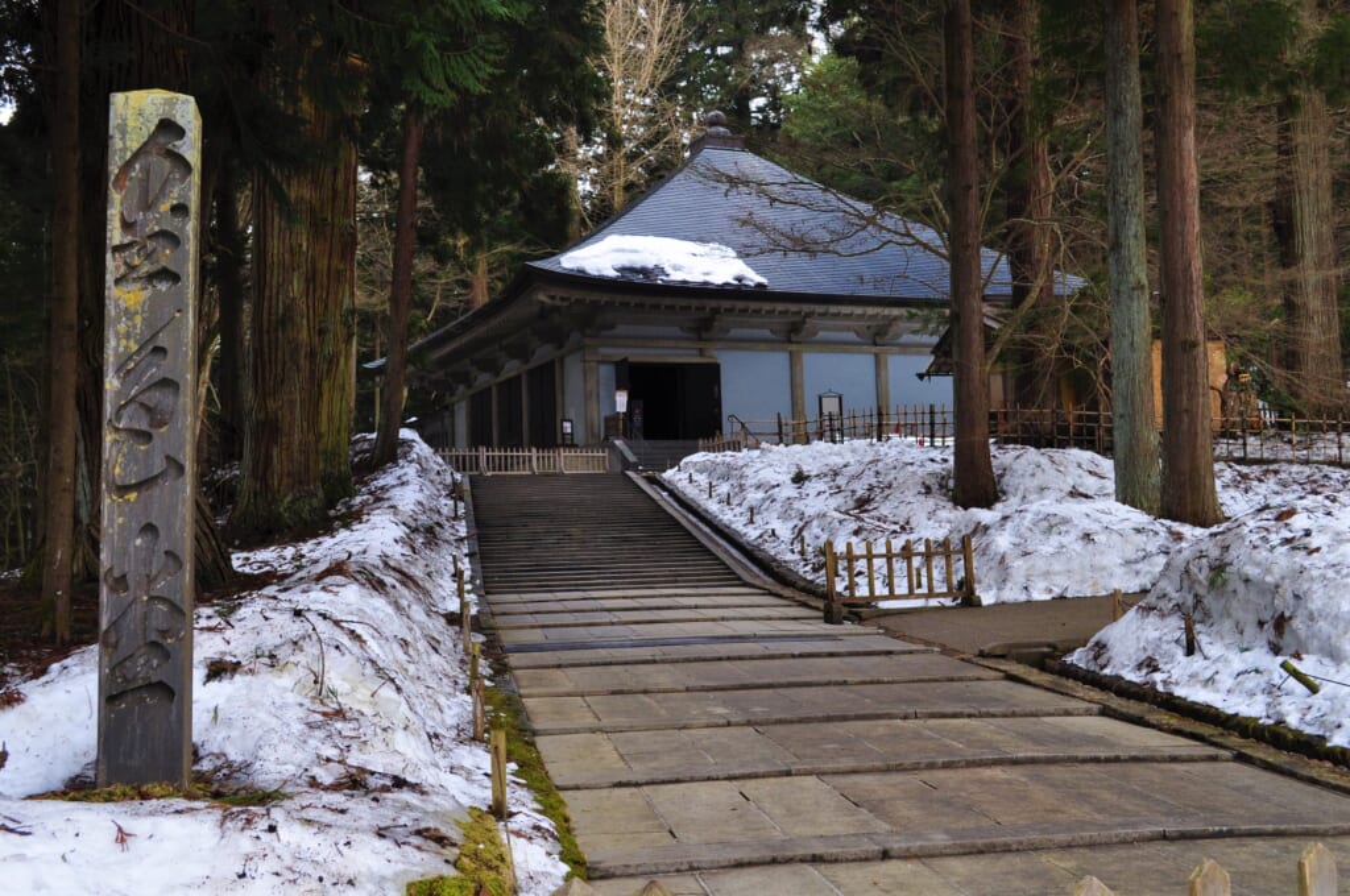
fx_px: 1461
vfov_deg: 34.1
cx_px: 675
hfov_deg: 49.6
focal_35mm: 39
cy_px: 448
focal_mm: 26
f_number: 8
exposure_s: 1/80
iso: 200
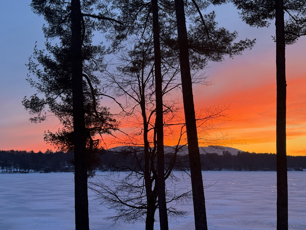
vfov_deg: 30.3
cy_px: 115
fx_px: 424
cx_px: 153
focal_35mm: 48
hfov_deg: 39.7
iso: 100
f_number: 1.78
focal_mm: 6.86
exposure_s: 1/60
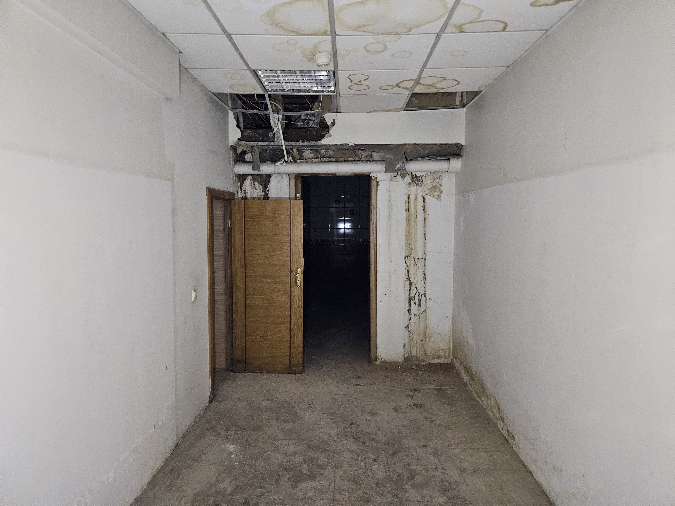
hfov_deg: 73.9
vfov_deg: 58.9
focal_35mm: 23
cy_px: 253
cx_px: 338
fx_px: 448
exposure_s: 1/25
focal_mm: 5.4
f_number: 1.8
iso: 800
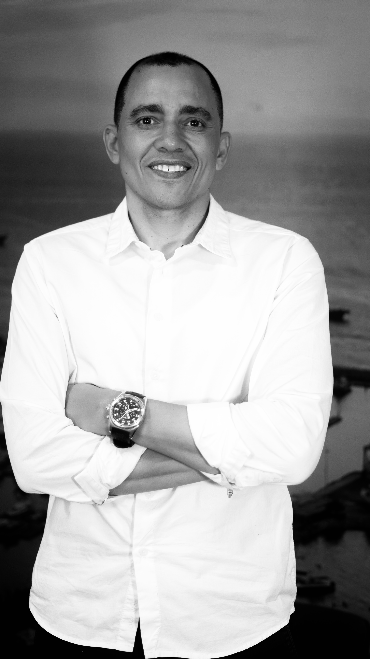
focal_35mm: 79
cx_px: 204
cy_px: 329
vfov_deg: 26.9
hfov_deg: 15.3
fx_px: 1378
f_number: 1.8
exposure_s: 1/640
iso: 1000
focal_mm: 50
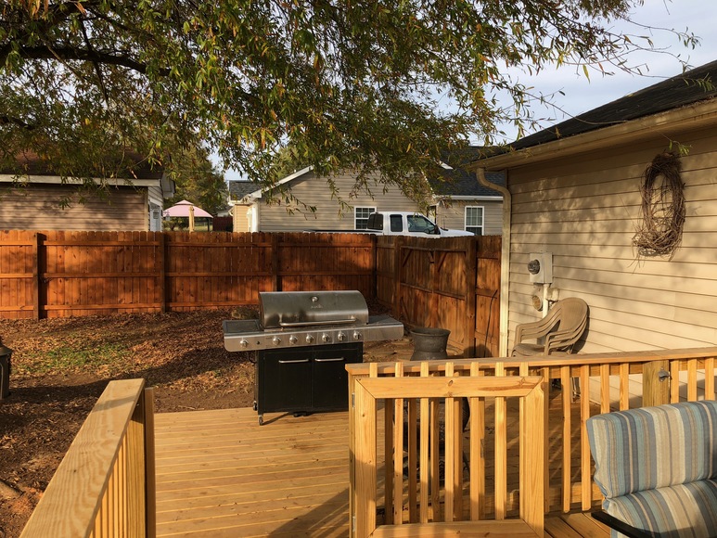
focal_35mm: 28
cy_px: 269
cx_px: 358
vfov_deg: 49.8
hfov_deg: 63.4
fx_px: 580
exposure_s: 1/600
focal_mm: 3.99
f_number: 1.8
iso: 20
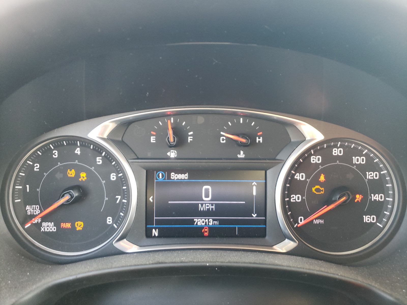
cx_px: 204
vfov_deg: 53.1
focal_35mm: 26
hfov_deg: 67.3
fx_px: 306
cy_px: 152
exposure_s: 1/60.2
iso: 130
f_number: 1.5
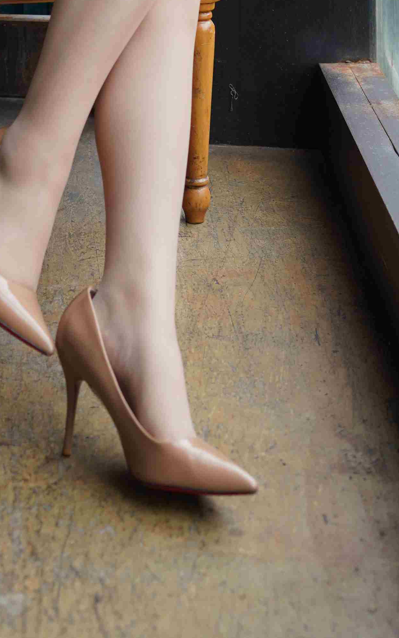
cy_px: -365
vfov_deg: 21.6
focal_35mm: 77
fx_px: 1339
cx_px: 69
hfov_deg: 16.8
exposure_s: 1/250
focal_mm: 24
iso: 320
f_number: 2.8
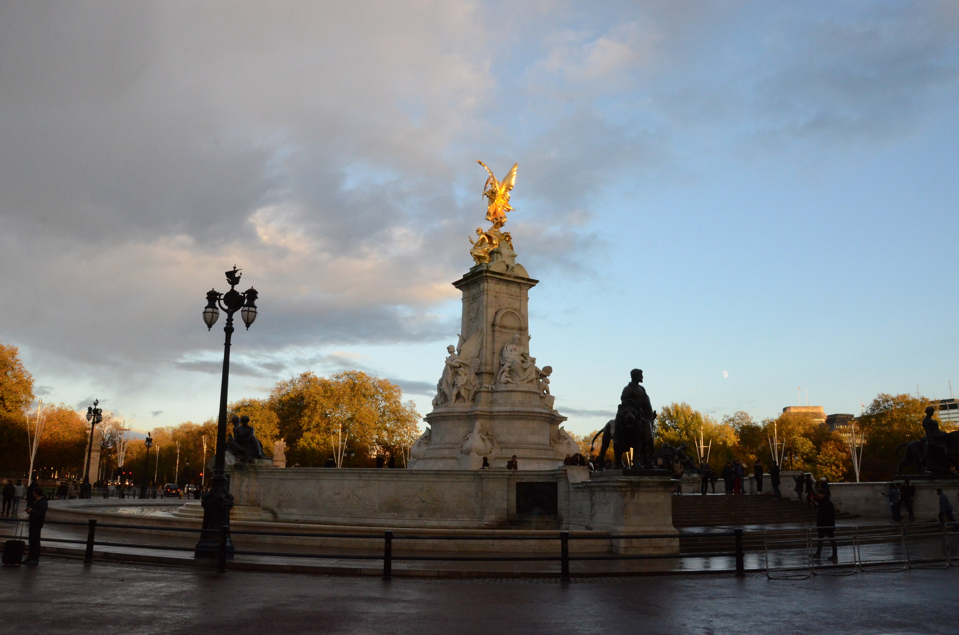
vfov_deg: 47.7
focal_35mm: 27
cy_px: 318
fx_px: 718
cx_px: 480
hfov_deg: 67.5
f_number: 16
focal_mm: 18
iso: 2500
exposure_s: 1/320
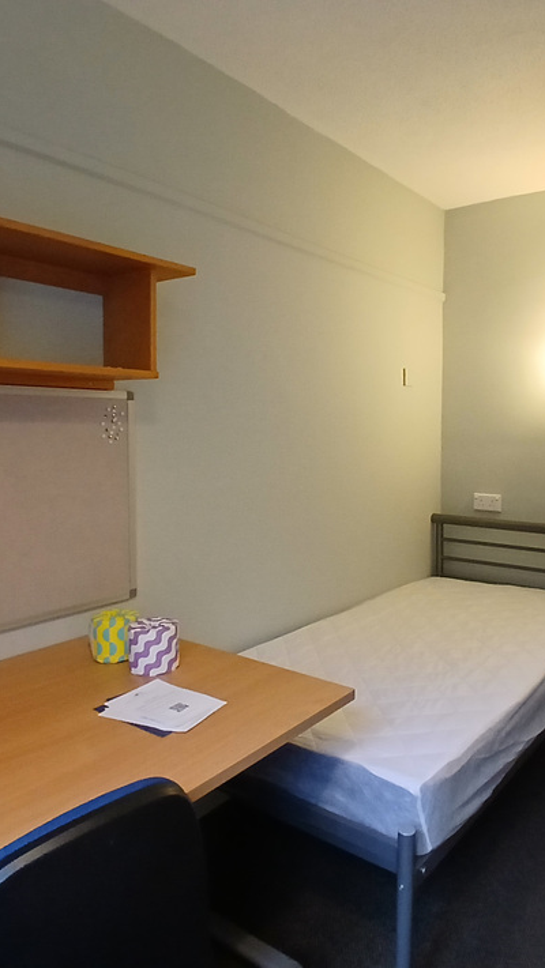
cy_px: 479
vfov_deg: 74.0
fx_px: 642
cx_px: 324
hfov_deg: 45.8
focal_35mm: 25
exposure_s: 1/33.3
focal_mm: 1.4
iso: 320
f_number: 2.2
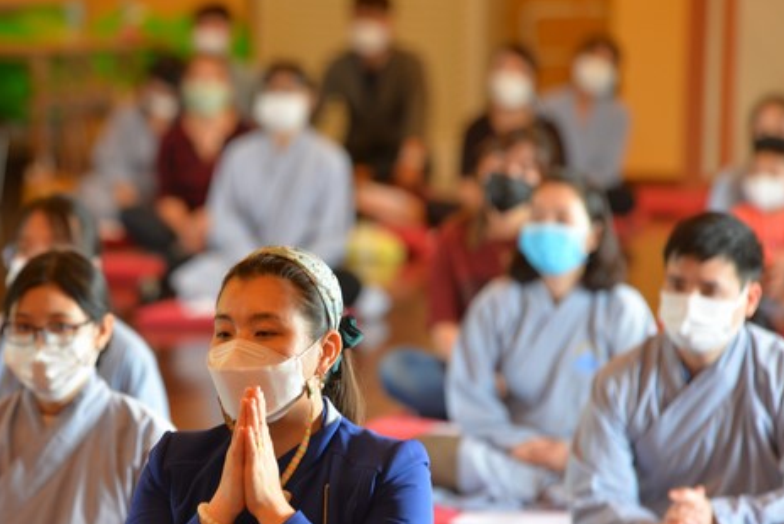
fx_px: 6101
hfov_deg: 7.3
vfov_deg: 4.9
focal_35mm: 280
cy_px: 350
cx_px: 243
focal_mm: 200
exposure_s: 1/60
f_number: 4
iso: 800
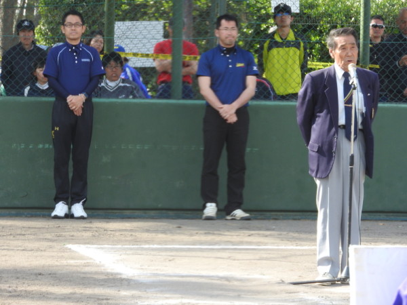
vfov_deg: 5.0
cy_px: 152
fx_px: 3527
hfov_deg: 6.6
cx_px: 204
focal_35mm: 300
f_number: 5.5
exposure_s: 1/125
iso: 125
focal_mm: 53.7
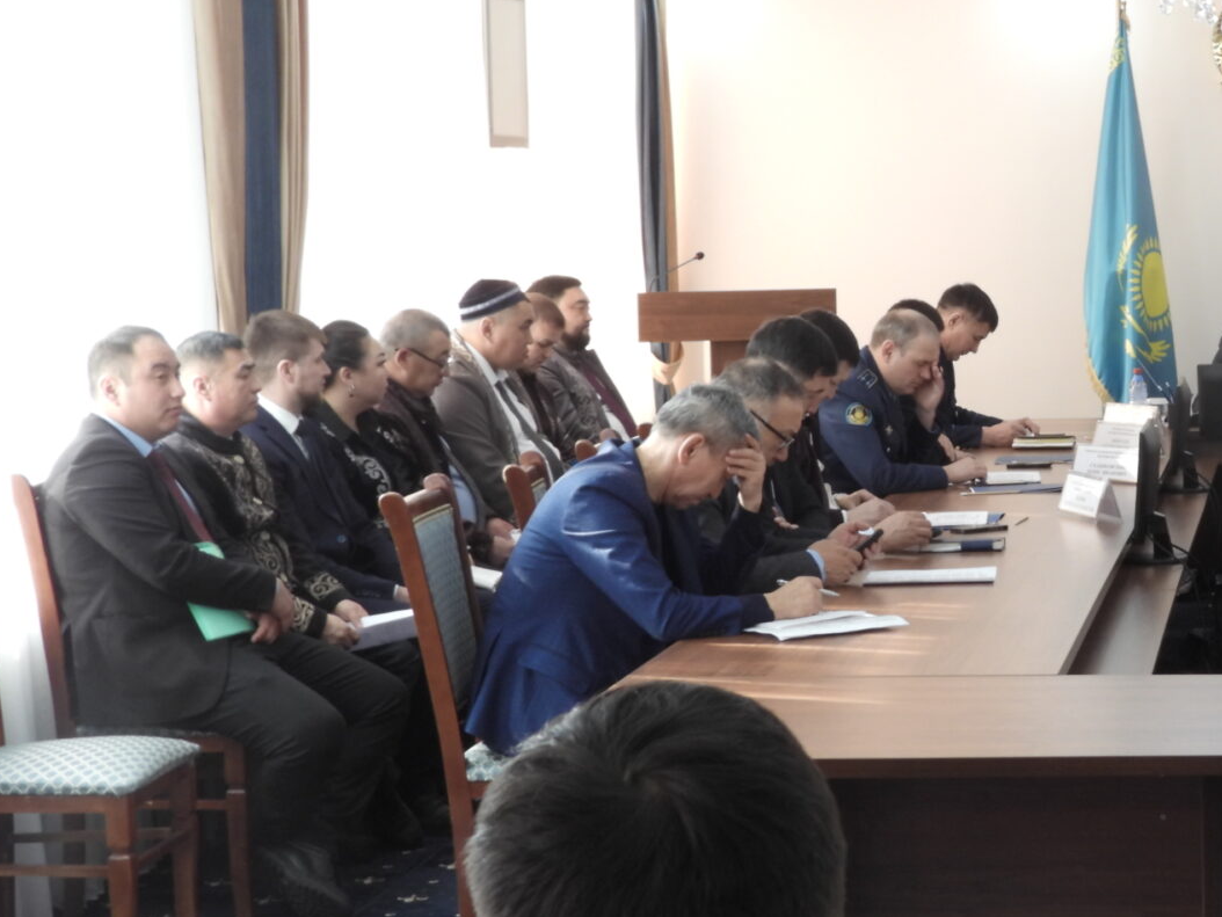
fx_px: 3001
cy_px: 422
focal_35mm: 85
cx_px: 1245
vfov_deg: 17.4
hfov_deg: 22.1
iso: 100
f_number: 3.2
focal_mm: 6.3
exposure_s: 1/30
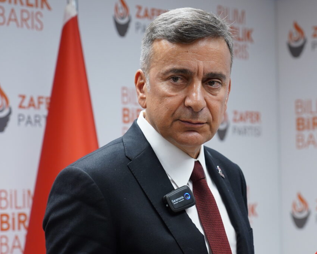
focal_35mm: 119
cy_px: 128
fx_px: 1117
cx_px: 188
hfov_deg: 16.1
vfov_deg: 13.0
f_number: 4
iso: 800
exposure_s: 1/160
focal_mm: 70
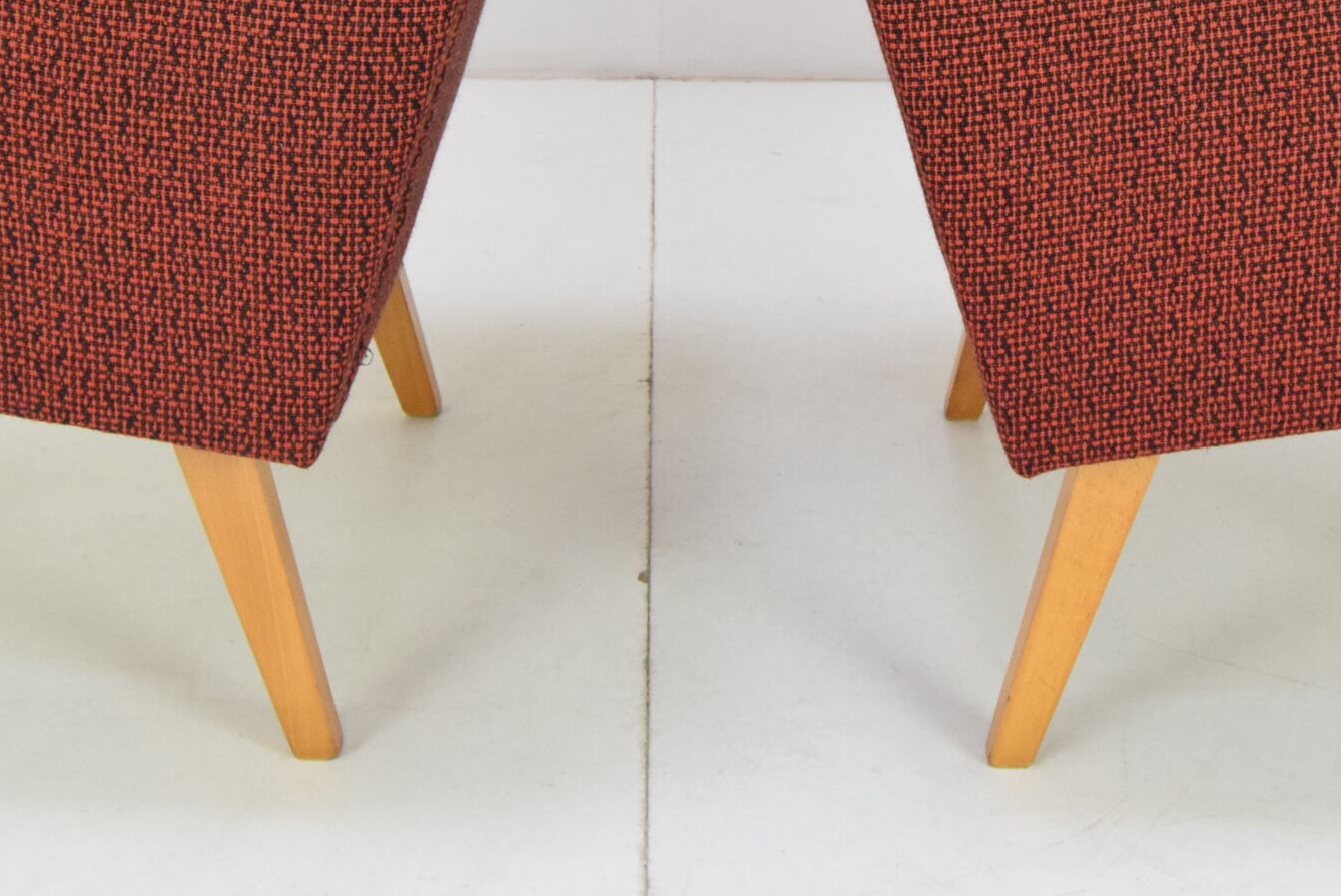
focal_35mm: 77
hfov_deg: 26.3
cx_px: 711
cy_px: -53
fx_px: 2875
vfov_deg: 17.2
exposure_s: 1/125
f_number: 5.6
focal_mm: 23
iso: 1600
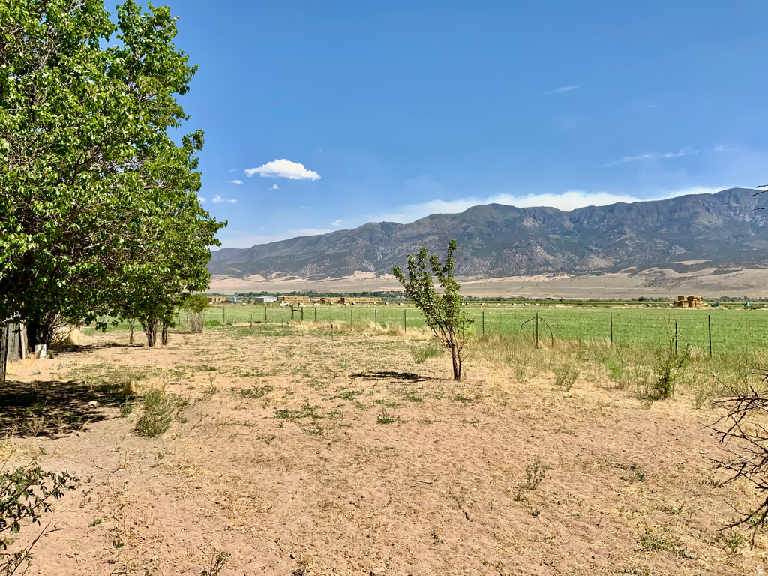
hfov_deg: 61.7
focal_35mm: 29
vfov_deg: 48.2
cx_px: 384
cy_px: 288
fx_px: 643
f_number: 1.8
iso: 16
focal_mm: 3
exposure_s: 1/2227
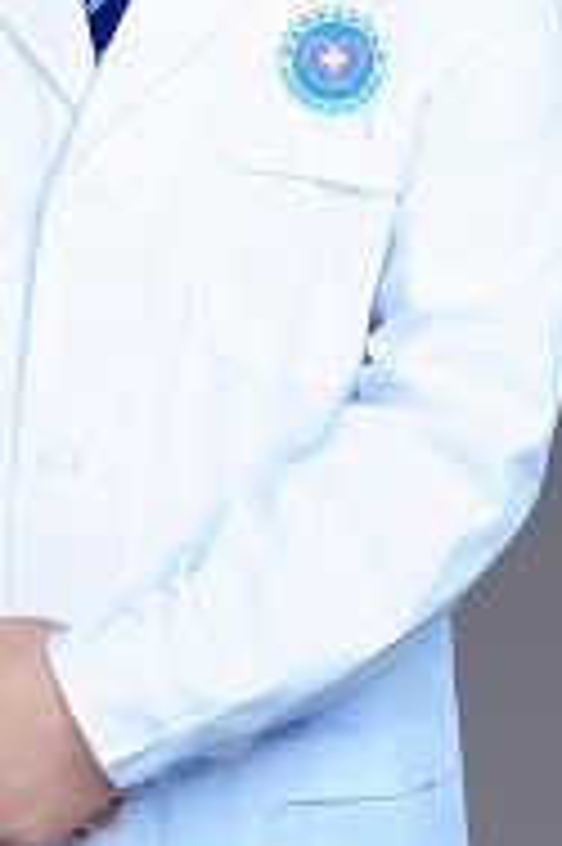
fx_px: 2815
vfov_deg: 16.8
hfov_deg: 11.4
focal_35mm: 120
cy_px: 72
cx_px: 99
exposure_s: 1/160
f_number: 9
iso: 200
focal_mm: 50
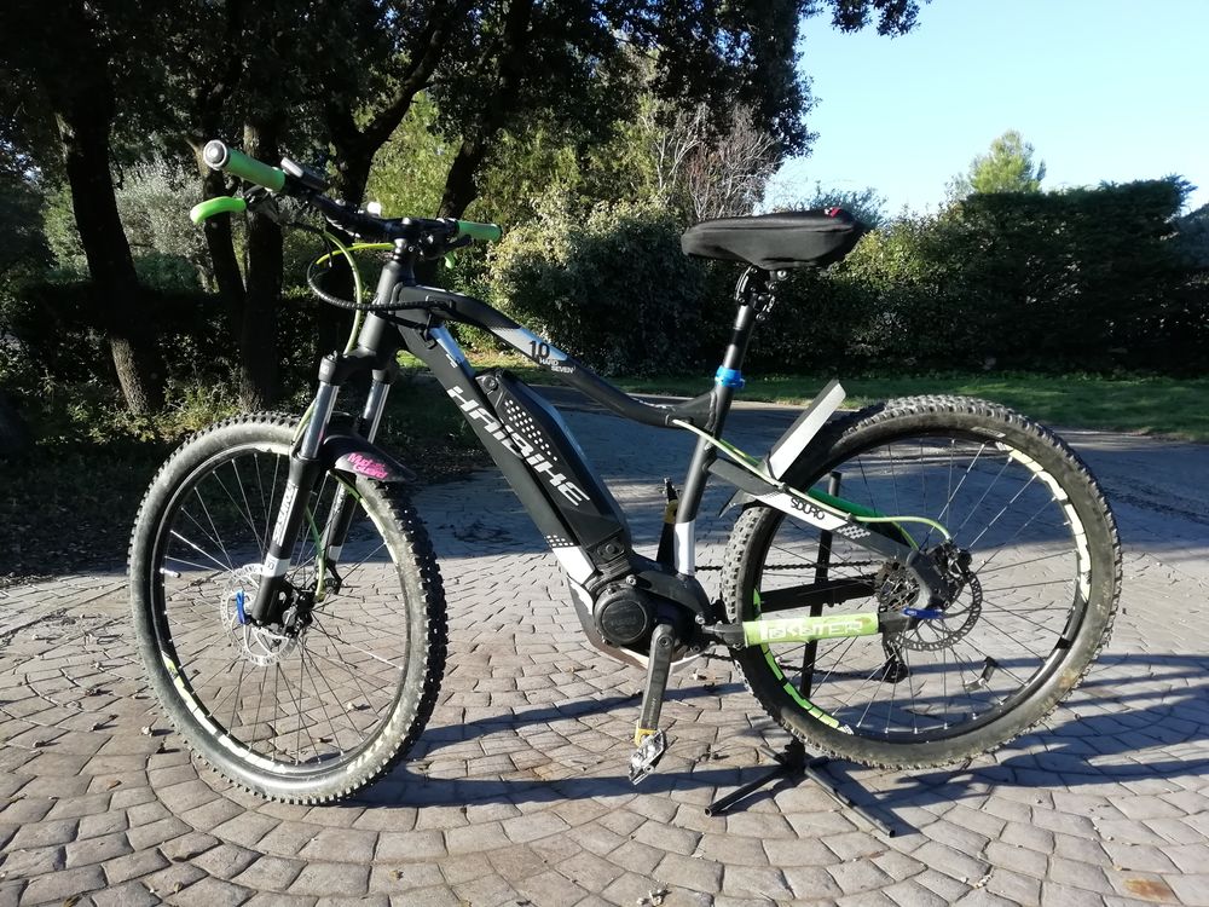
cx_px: 604
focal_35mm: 26
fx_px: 908
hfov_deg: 67.3
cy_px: 454
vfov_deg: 53.1
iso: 50
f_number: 2.2
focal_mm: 3.46
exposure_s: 1/362
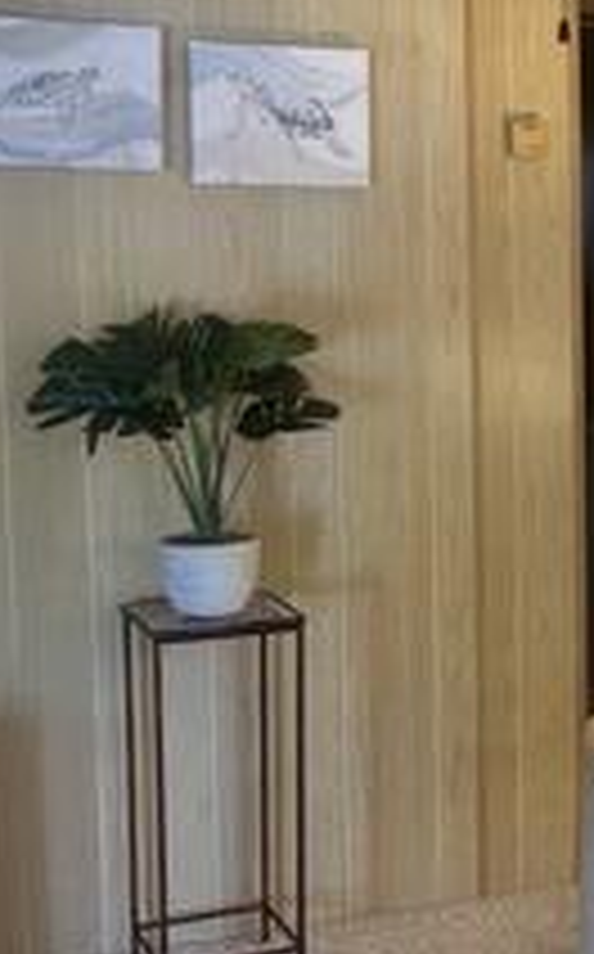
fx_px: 2026
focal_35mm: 78
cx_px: 819
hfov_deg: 15.7
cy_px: 468
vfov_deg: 26.5
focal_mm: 5.96
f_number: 1.6
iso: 200
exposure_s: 1/60
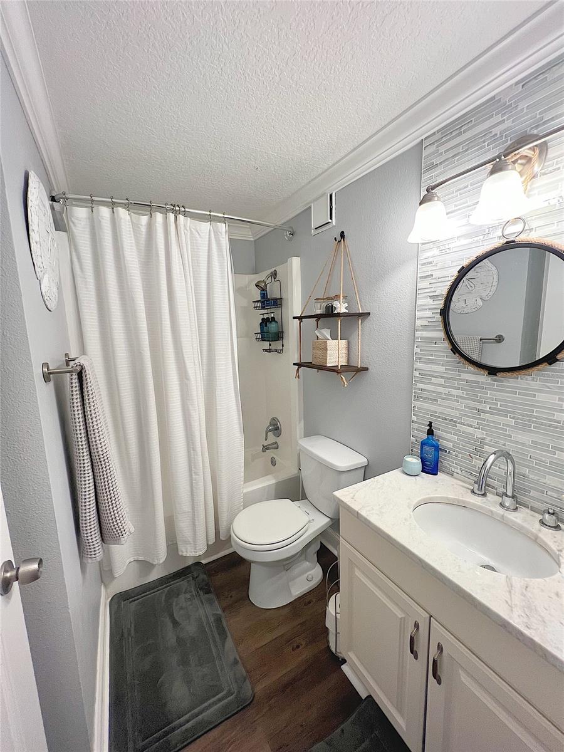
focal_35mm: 13
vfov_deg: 106.2
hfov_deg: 89.9
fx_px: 282
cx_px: 282
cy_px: 376
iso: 250
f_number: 1.8
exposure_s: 1/120
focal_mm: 1.57
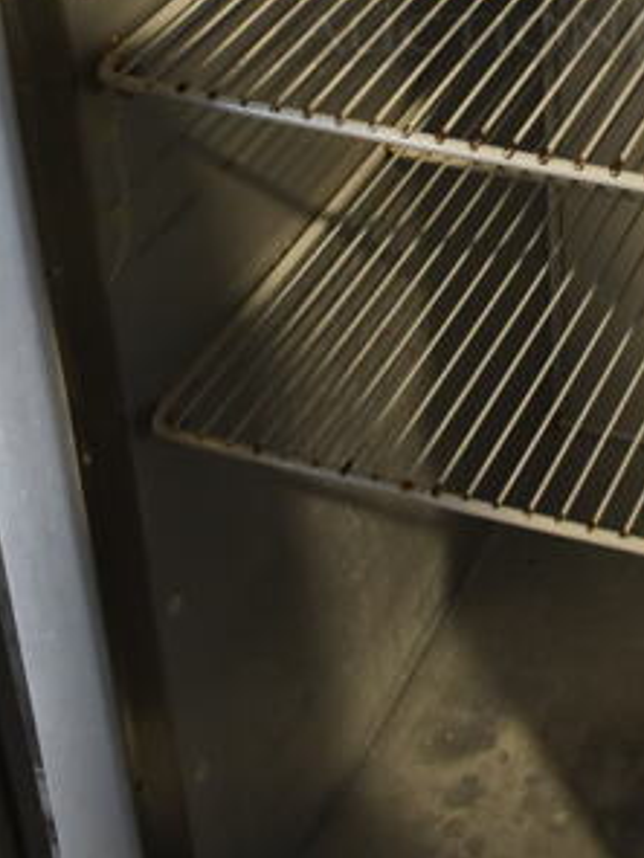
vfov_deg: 23.0
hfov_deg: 18.1
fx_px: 1984
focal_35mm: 80
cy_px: -88
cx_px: 600
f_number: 3.5
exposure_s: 1/30
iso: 1250
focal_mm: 18
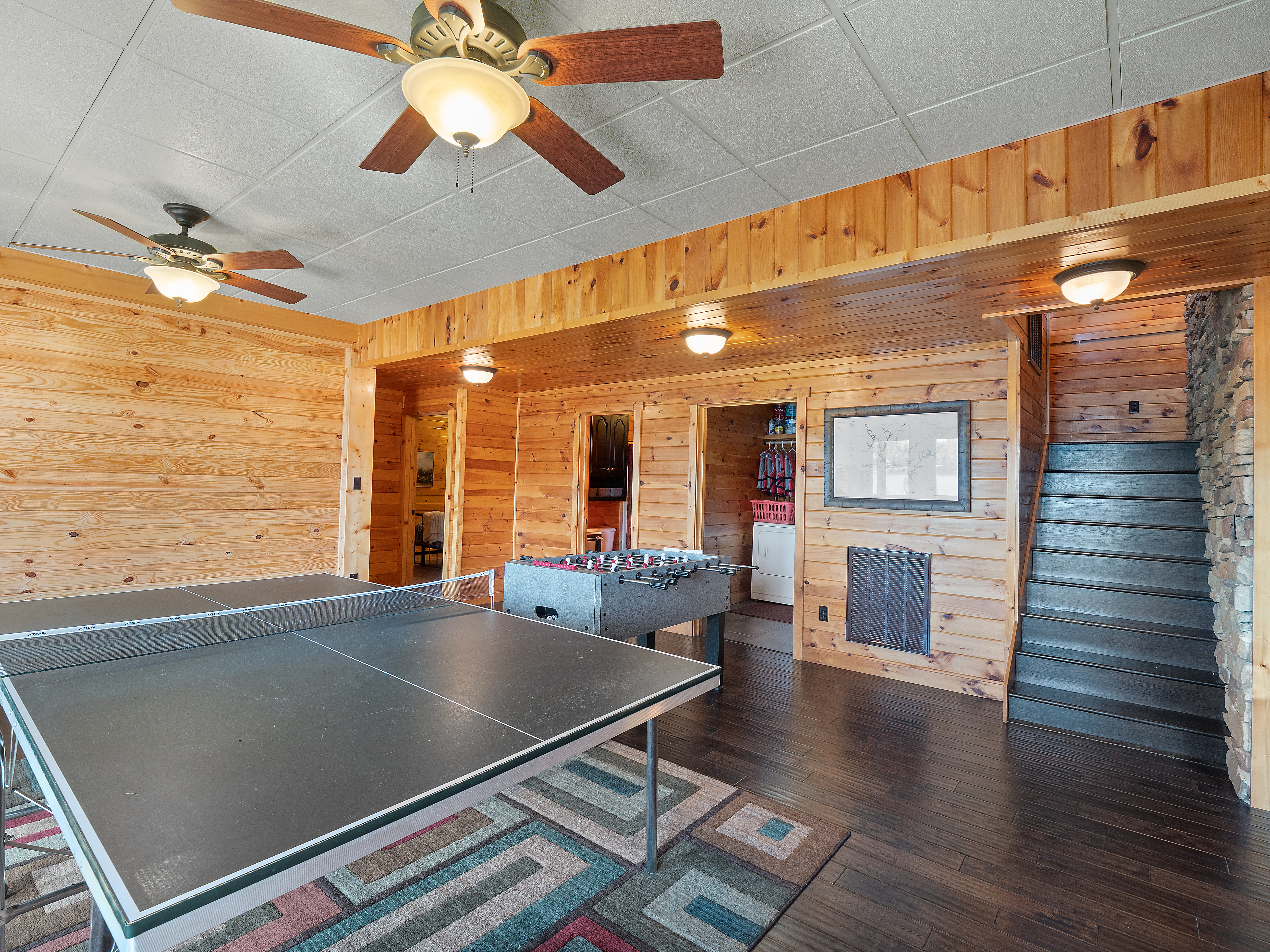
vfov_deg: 78.1
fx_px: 587
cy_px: 476
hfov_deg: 94.5
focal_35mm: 16
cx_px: 635
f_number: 5.6
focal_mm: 8
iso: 200
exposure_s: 1/3
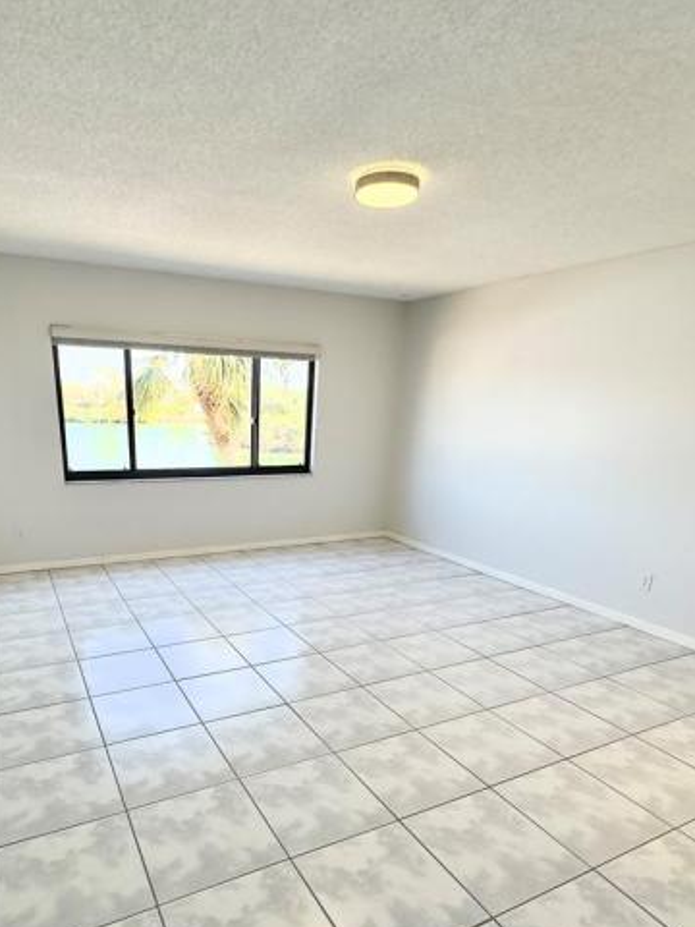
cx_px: 263
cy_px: 599
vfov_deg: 77.1
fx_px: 562
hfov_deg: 62.6
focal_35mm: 21
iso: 40
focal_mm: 2.22
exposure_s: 1/126
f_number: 2.2
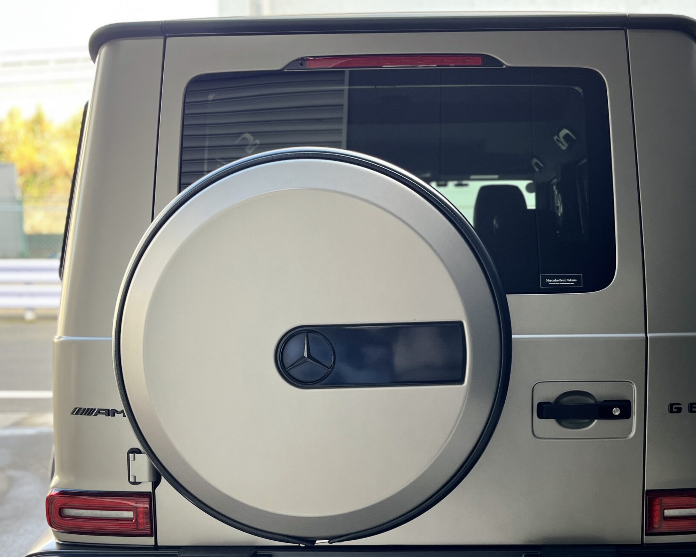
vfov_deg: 37.0
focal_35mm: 40
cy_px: 358
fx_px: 824
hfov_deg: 45.7
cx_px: 400
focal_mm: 5.1
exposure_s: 1/122
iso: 64
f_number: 1.6
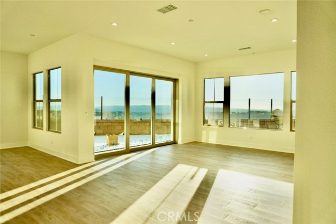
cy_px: 112
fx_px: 224
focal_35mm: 24
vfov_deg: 53.2
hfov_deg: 73.7
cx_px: 168
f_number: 6.3
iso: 100
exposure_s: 1/400
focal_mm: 16
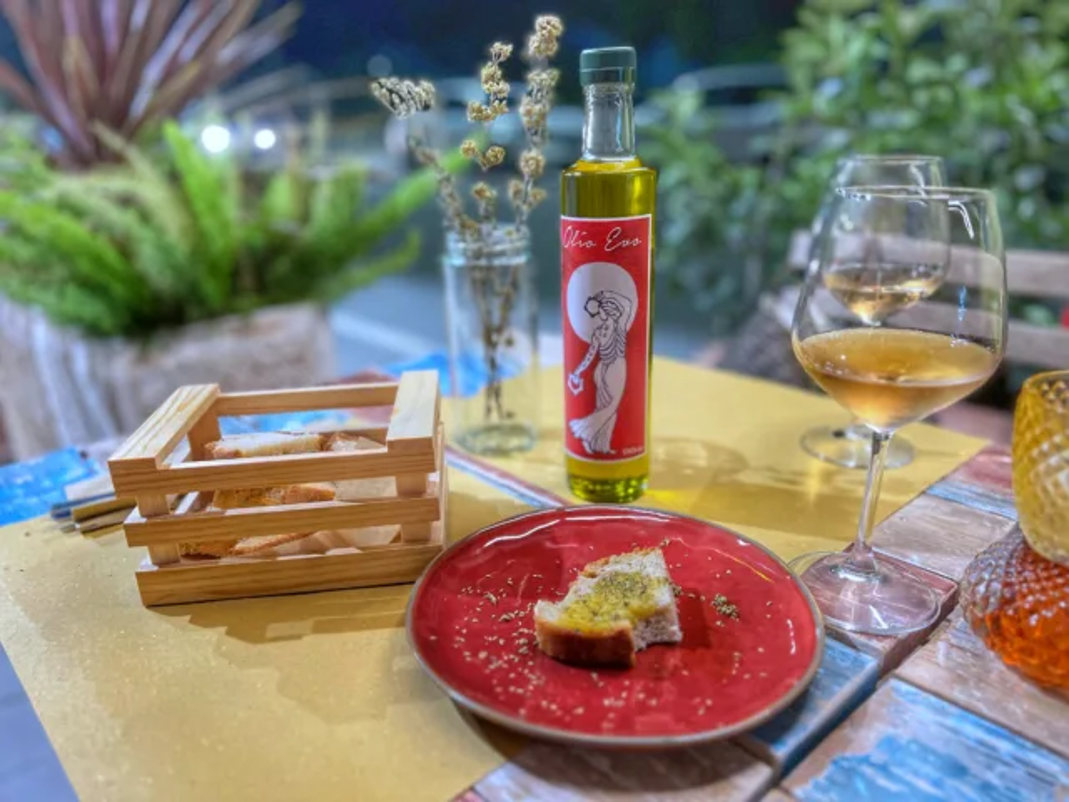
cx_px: 534
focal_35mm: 26
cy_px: 401
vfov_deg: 53.1
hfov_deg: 67.3
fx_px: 803
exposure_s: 1/50
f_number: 1.5
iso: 250
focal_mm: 5.7
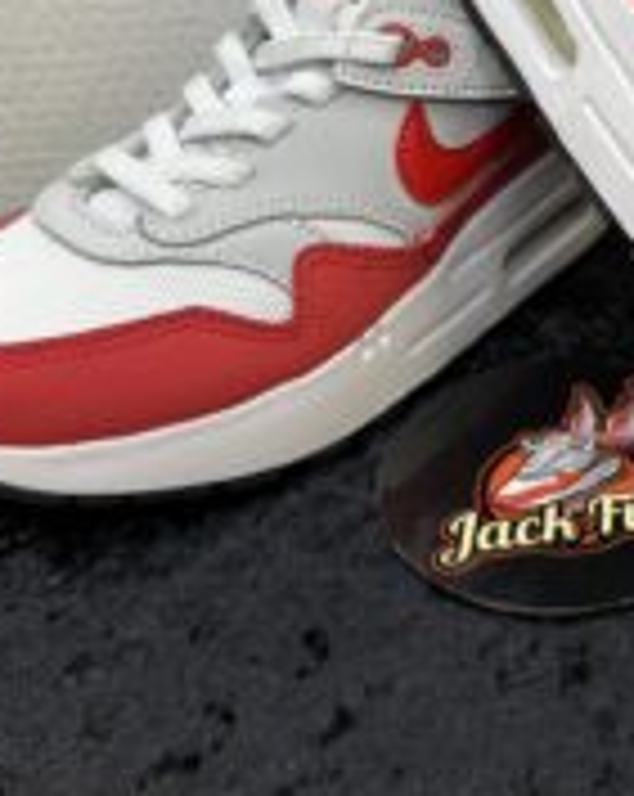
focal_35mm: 53
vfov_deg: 34.3
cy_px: 157
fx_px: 1246
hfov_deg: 27.8
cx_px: 535
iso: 50
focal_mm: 6.86
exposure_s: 1/114
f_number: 1.78
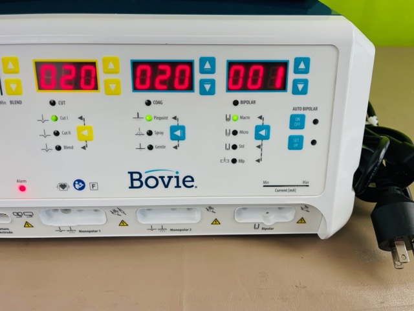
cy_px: 156
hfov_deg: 67.3
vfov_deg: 53.1
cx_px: 207
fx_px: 311
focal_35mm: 26
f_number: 1.6
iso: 64
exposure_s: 1/120
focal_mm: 5.1
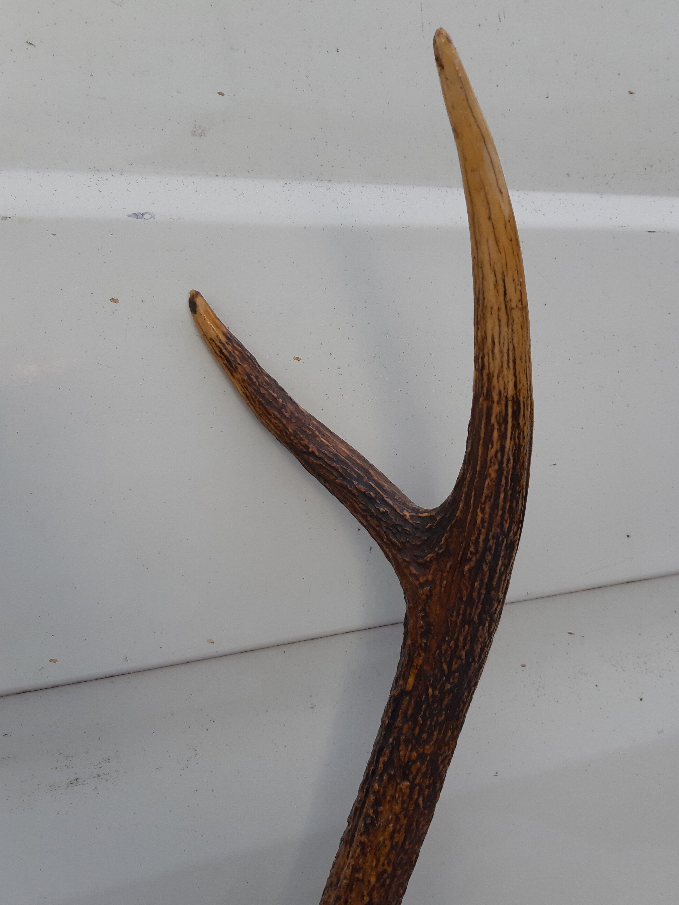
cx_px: 394
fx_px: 863
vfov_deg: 55.3
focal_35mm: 33
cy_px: 469
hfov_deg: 42.8
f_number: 1.7
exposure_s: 1/195
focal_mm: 3.93
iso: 40
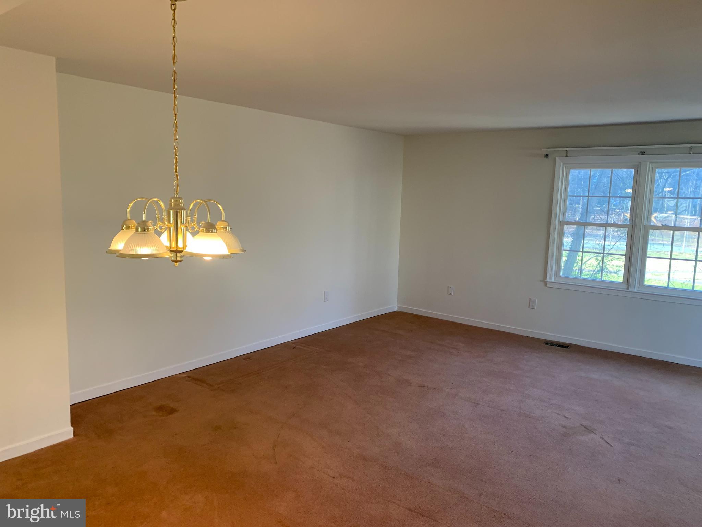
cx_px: 351
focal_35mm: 26
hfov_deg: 67.3
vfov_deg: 53.1
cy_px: 264
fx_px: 527
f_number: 1.8
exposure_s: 1/60
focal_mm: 4.25
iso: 125
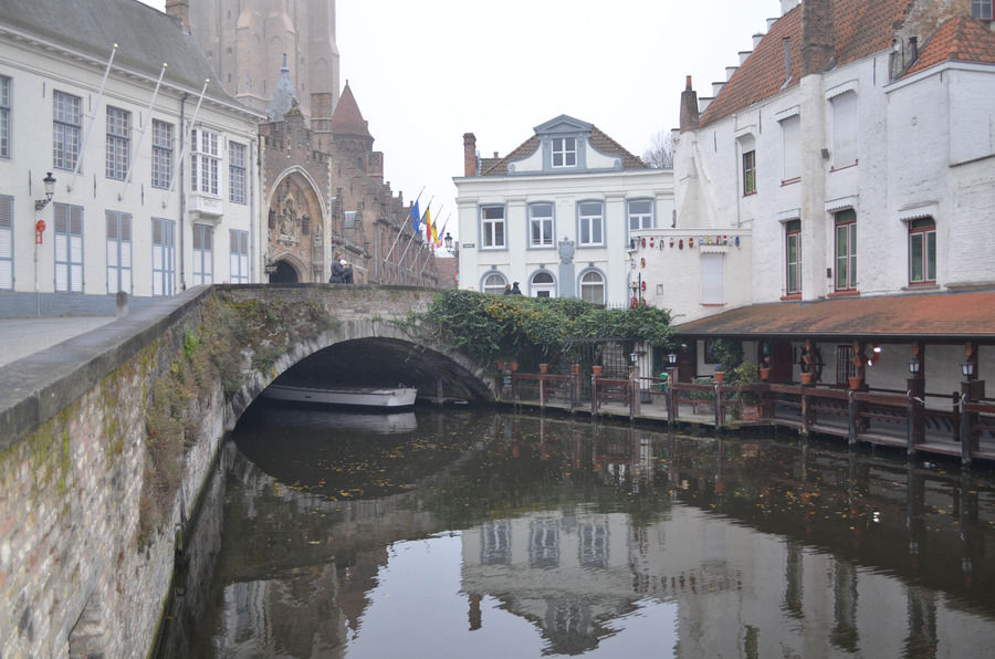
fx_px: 910
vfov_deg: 39.8
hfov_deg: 57.3
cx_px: 498
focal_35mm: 33
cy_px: 330
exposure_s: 1/60
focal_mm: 22
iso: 400
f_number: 4
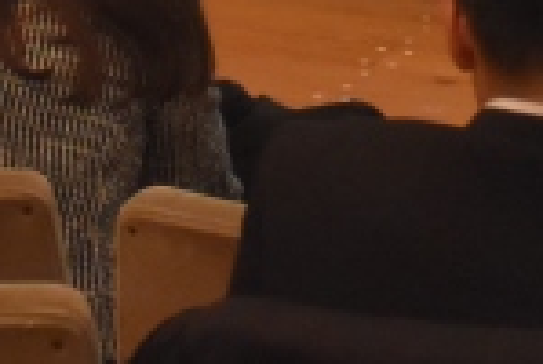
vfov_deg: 3.9
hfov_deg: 5.9
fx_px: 5290
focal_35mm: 350
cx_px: 507
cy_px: -624
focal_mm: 34
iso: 2500
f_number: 4.2
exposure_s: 1/60
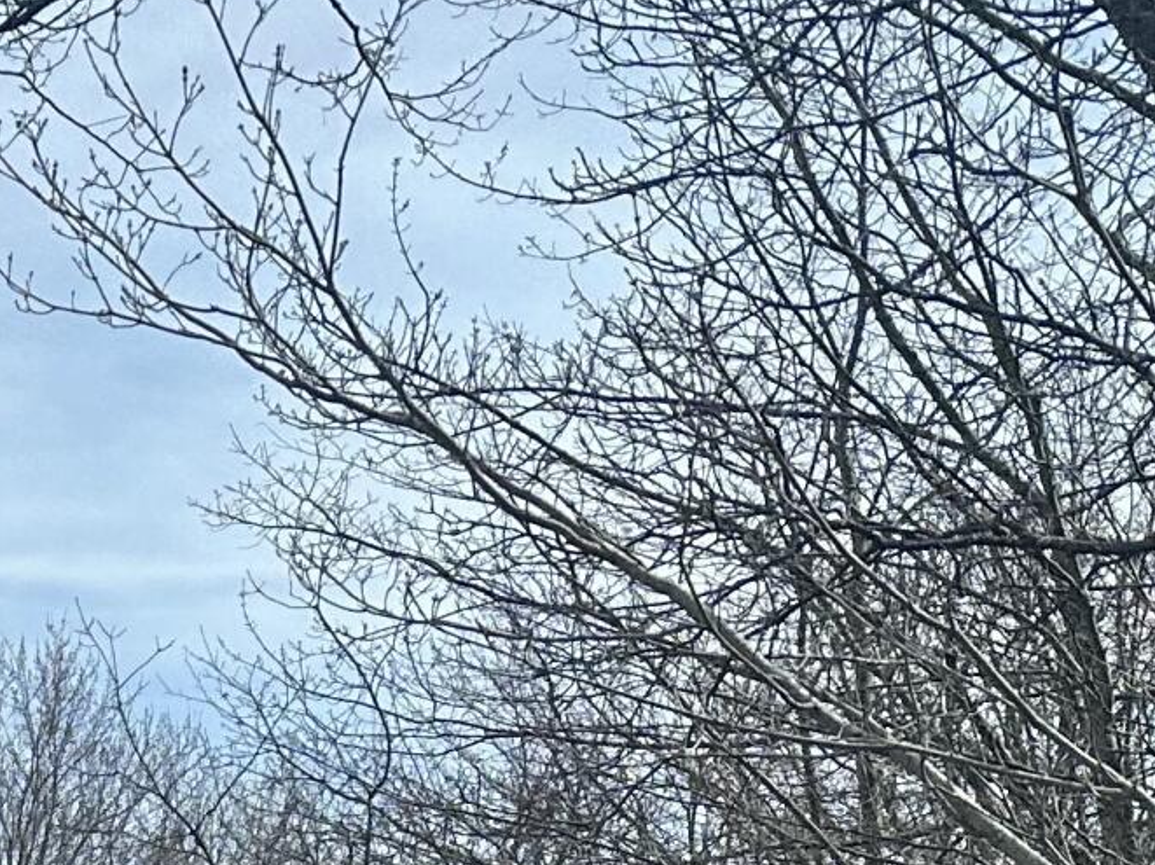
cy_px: 1789
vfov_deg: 11.9
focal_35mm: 109
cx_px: -1338
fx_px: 3635
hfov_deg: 14.2
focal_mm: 6.86
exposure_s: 1/5525
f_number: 1.78
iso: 80
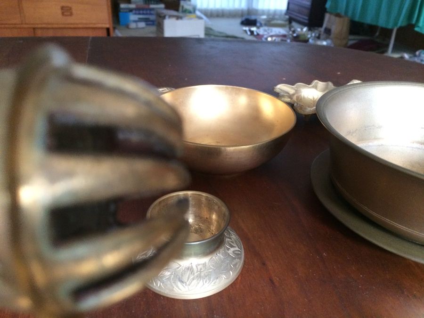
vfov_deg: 46.8
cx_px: 212
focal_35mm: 30
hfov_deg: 60.0
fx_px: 367
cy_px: 159
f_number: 2.2
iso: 320
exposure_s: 1/30
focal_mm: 4.12
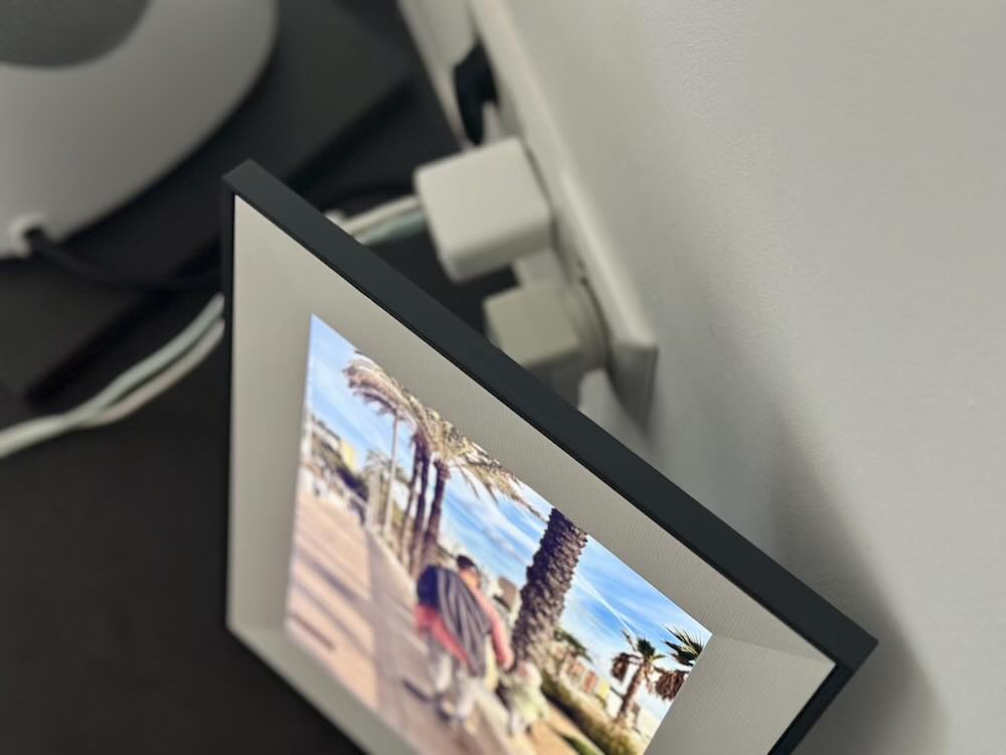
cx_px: 503
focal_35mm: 48
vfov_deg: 30.3
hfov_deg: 39.7
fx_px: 1395
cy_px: 378
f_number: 1.78
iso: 500
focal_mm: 6.86
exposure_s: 1/40
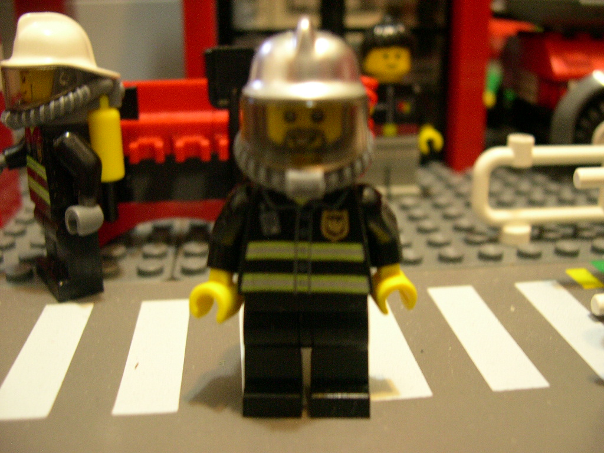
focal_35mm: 38
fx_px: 663
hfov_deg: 49.0
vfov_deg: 37.7
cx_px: 302
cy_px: 226
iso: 400
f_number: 2.8
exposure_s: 1/1.7
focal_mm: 8
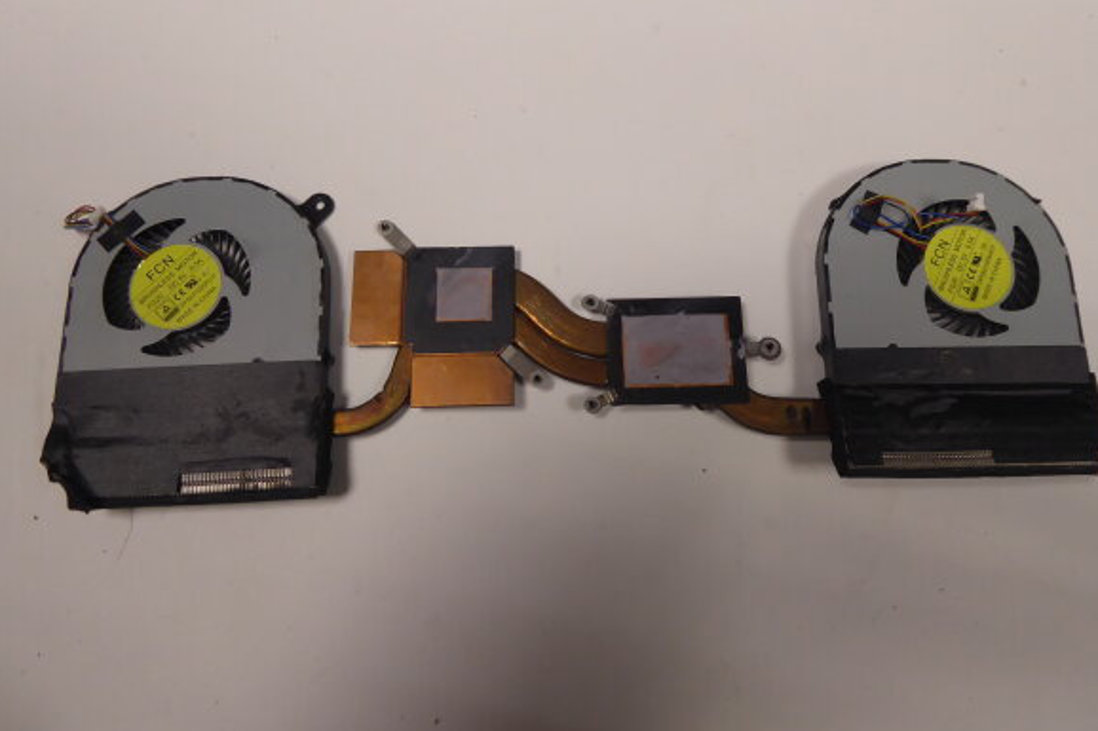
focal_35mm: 27
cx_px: 560
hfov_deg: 67.4
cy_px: 319
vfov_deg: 47.8
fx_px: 823
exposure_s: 1/60
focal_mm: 4.3
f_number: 3.3
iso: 200
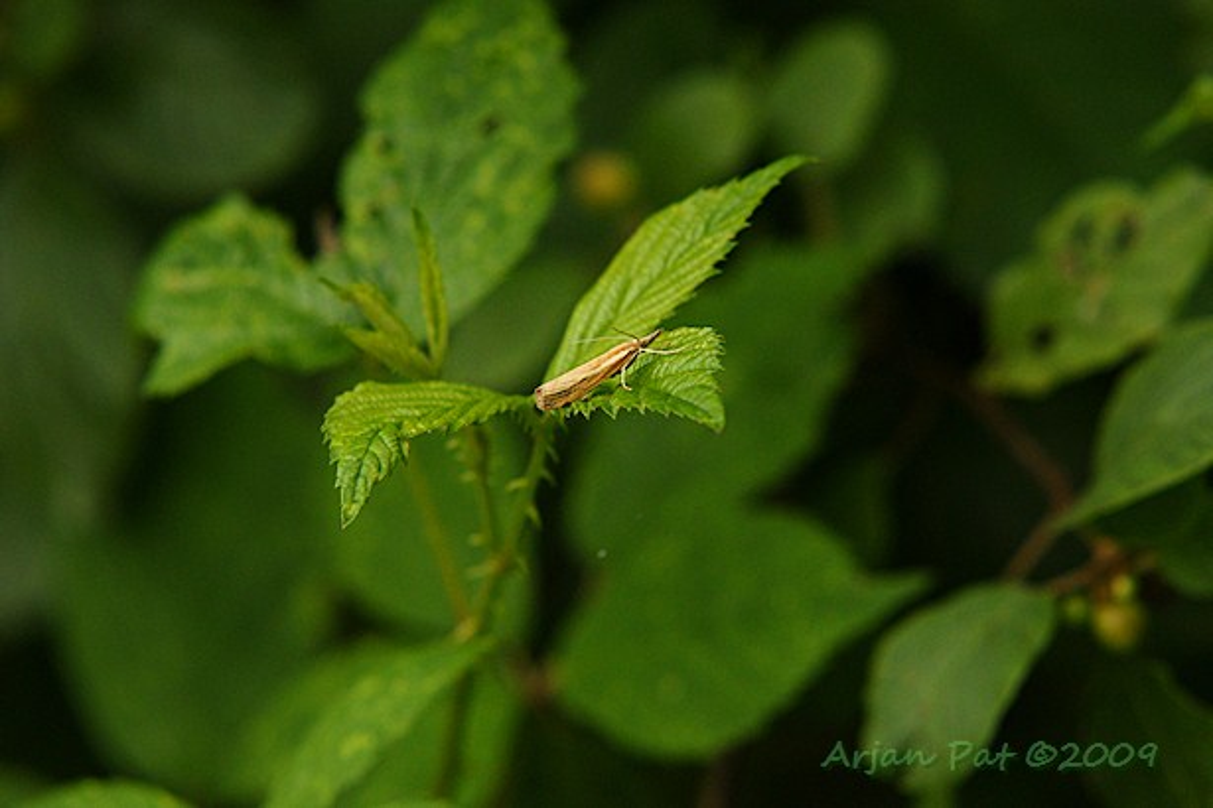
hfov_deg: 6.0
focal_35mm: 345
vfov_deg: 4.0
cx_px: 606
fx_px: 11624
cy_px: 404
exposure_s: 1/200
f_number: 7.1
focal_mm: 230
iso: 800
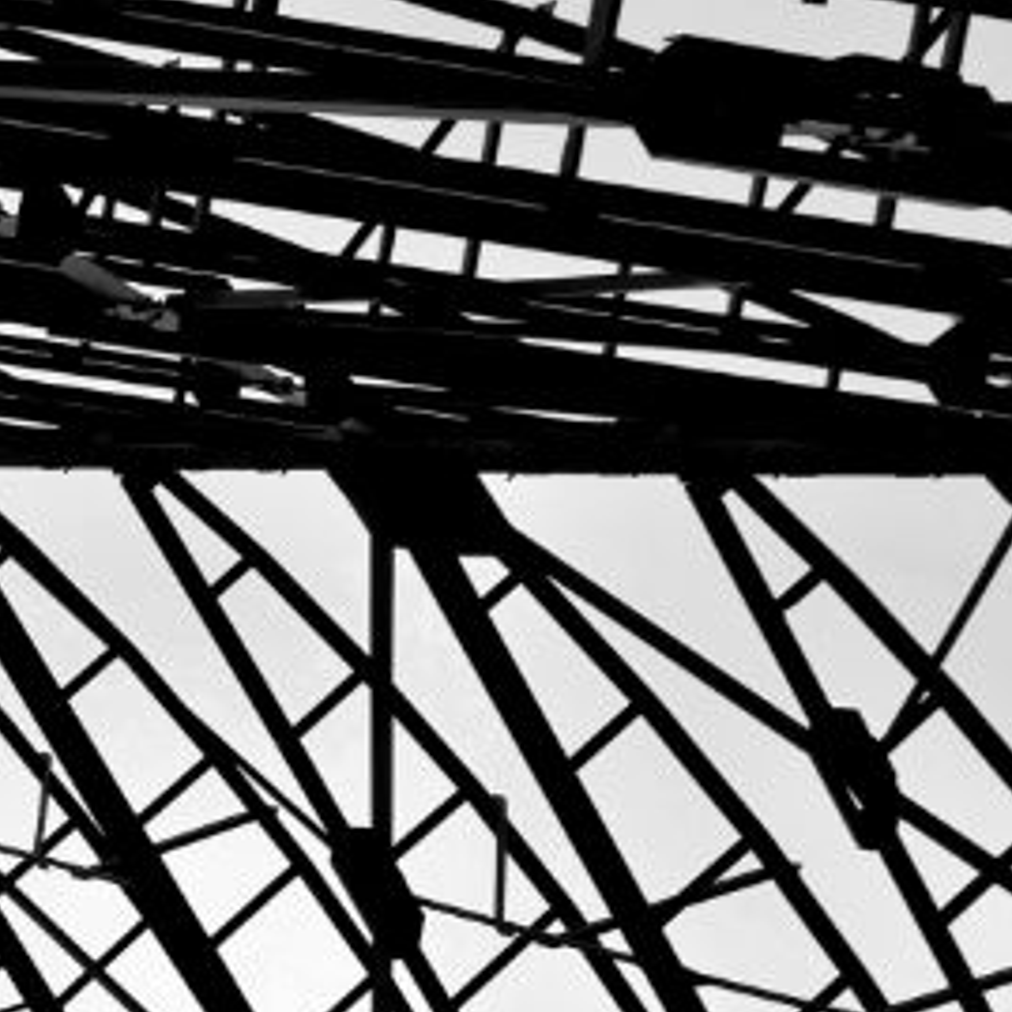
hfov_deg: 9.6
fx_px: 5127
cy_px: 1210
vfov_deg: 11.1
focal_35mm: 155
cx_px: -1663
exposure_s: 1/1000
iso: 100
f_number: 5
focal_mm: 24
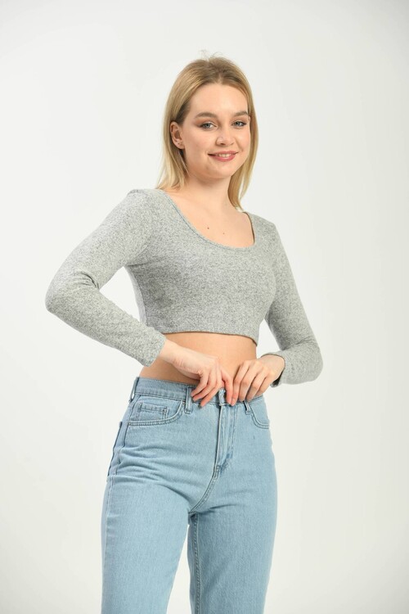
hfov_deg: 10.2
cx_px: 204
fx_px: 2300
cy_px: 307
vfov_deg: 15.2
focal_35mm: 135
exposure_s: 1/160
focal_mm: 135
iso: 100
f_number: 6.3
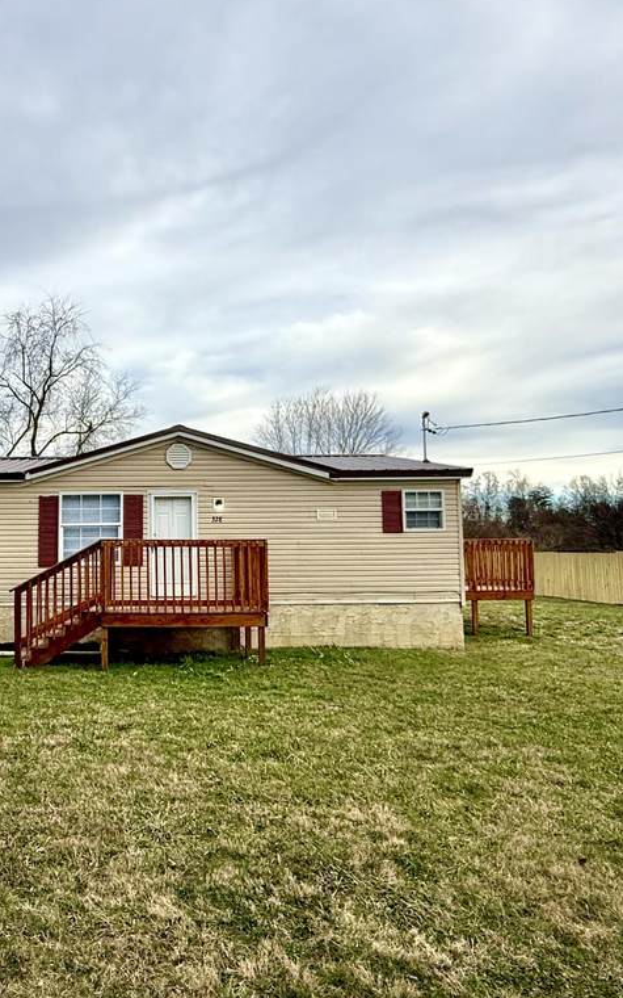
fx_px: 679
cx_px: 144
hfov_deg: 47.2
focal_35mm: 25
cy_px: 495
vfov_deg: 72.5
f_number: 2.2
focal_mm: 2.22
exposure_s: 1/1087
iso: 50
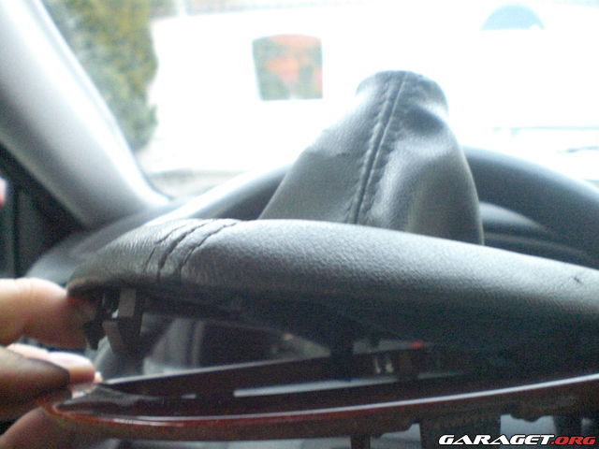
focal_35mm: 38
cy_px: 224
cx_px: 300
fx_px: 658
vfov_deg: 37.7
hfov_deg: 49.0
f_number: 3.1
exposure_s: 1/100
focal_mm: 6.3
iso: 800
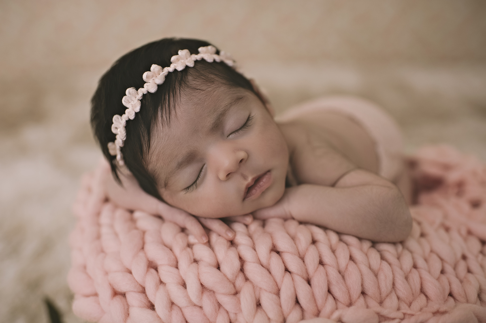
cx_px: 243
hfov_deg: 54.5
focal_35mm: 35
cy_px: 162
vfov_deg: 37.8
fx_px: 472
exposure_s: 1/125
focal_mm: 35
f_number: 2.5
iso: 200
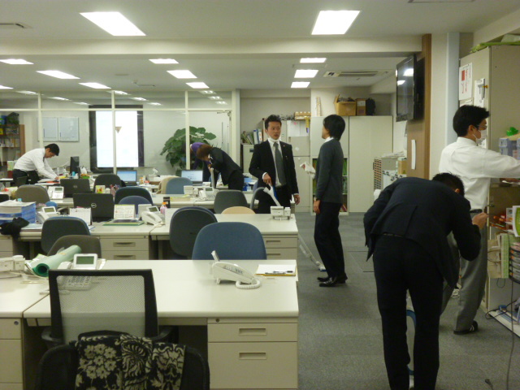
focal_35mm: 50
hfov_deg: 38.2
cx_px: 260
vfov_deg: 29.1
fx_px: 751
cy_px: 195
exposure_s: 1/80
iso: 400
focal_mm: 8.9
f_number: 3.6
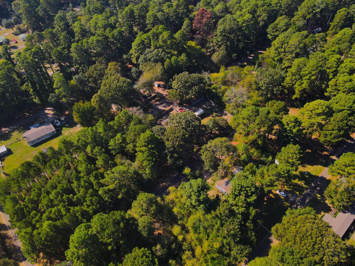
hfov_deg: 71.6
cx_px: 178
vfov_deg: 56.8
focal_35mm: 24
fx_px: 246
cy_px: 133
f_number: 2.8
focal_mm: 4.5
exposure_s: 1/1000
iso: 100
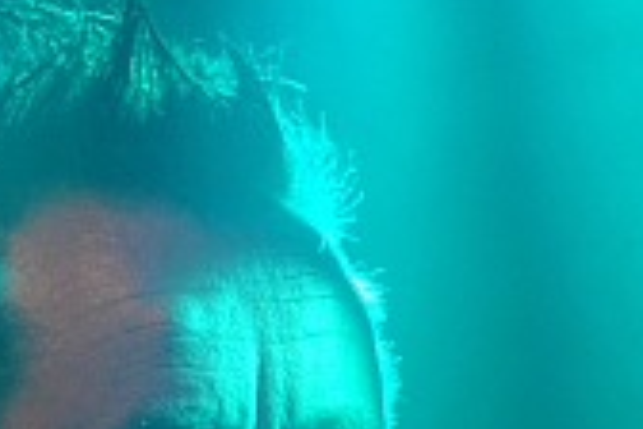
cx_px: 249
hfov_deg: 3.6
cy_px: 743
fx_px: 10198
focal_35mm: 571
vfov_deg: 2.4
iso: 1000
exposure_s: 1/60
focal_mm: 150
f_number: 2.8
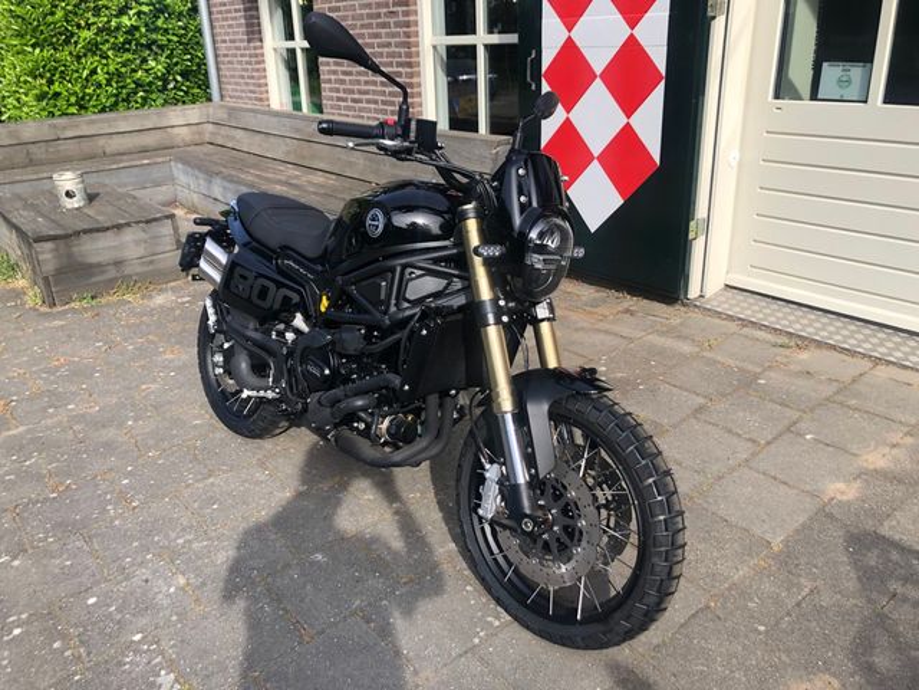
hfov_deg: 63.4
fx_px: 743
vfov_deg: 49.7
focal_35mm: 28
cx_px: 460
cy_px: 345
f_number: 1.8
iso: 20
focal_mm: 3.99
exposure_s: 1/716
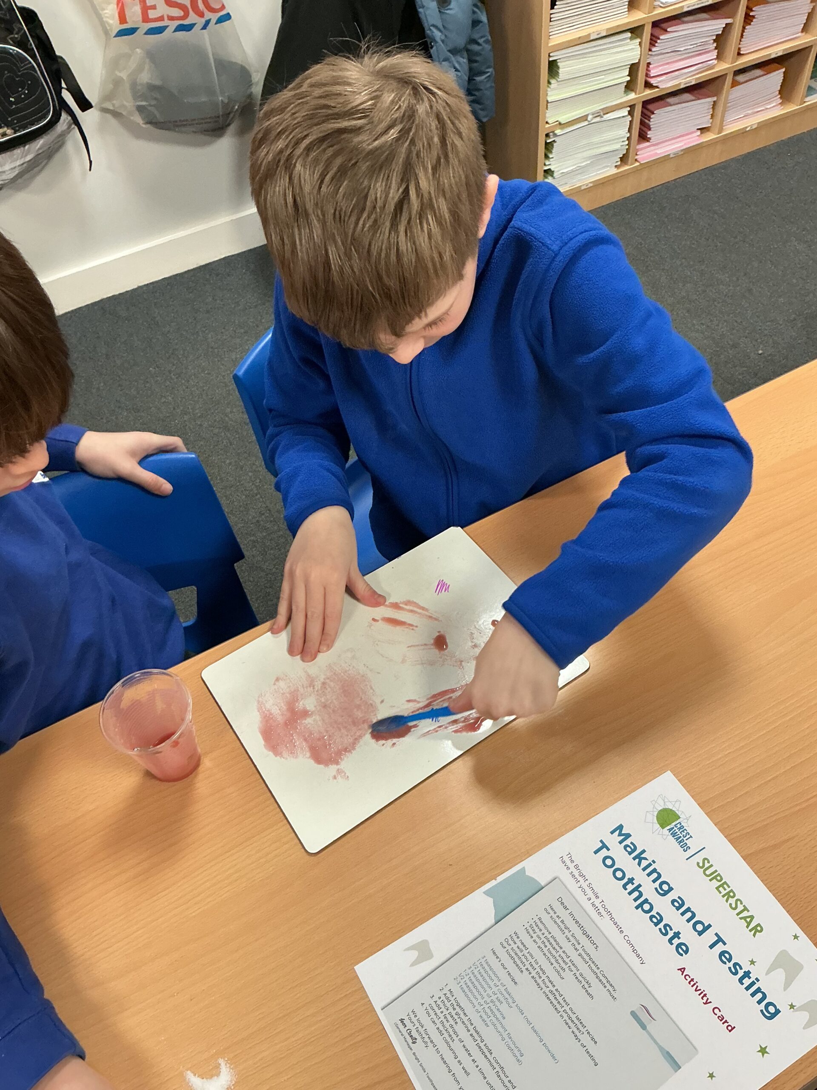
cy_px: 545
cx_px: 408
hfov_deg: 48.2
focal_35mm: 29
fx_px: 913
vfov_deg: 61.7
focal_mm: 3
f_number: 1.8
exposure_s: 1/60
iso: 125
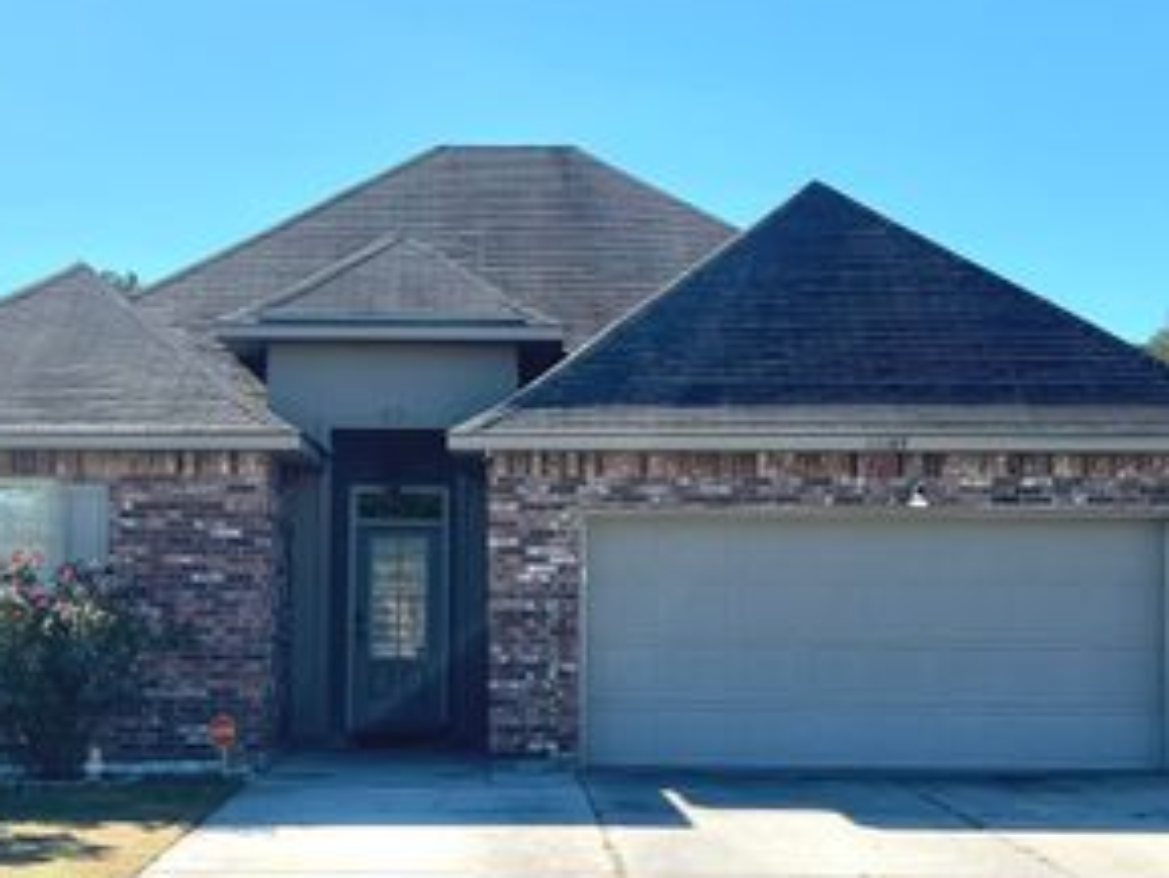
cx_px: 441
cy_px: 407
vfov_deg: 32.2
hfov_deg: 41.8
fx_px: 1520
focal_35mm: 45
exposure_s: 1/5076
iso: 50
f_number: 1.5
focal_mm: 5.7
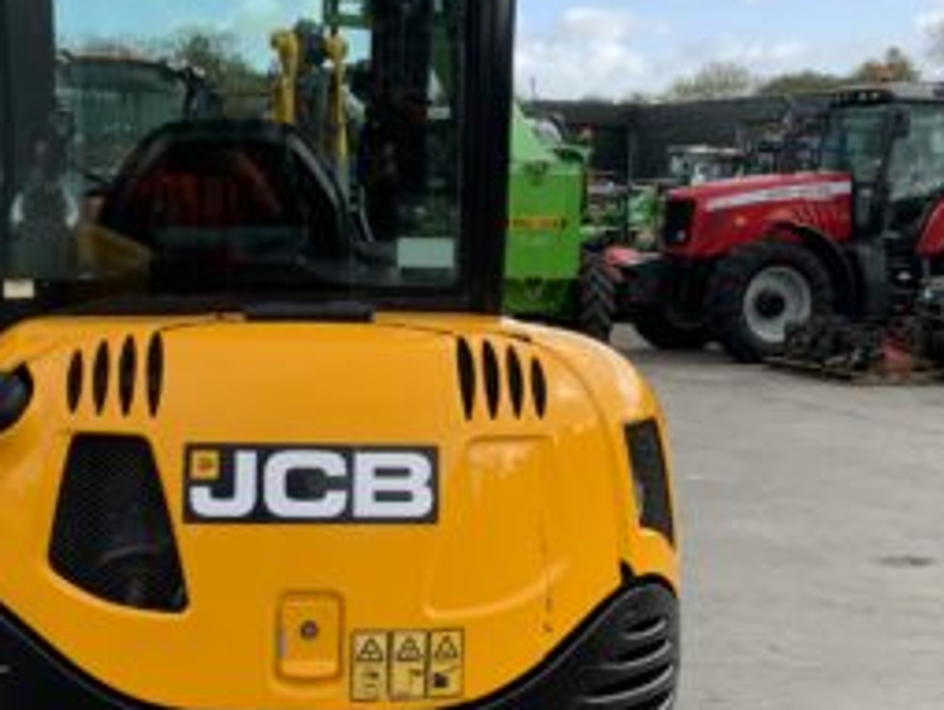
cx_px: 435
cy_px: 420
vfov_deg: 20.2
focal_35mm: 73
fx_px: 1993
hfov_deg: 26.6
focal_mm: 3
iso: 16
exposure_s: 1/599
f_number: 1.8
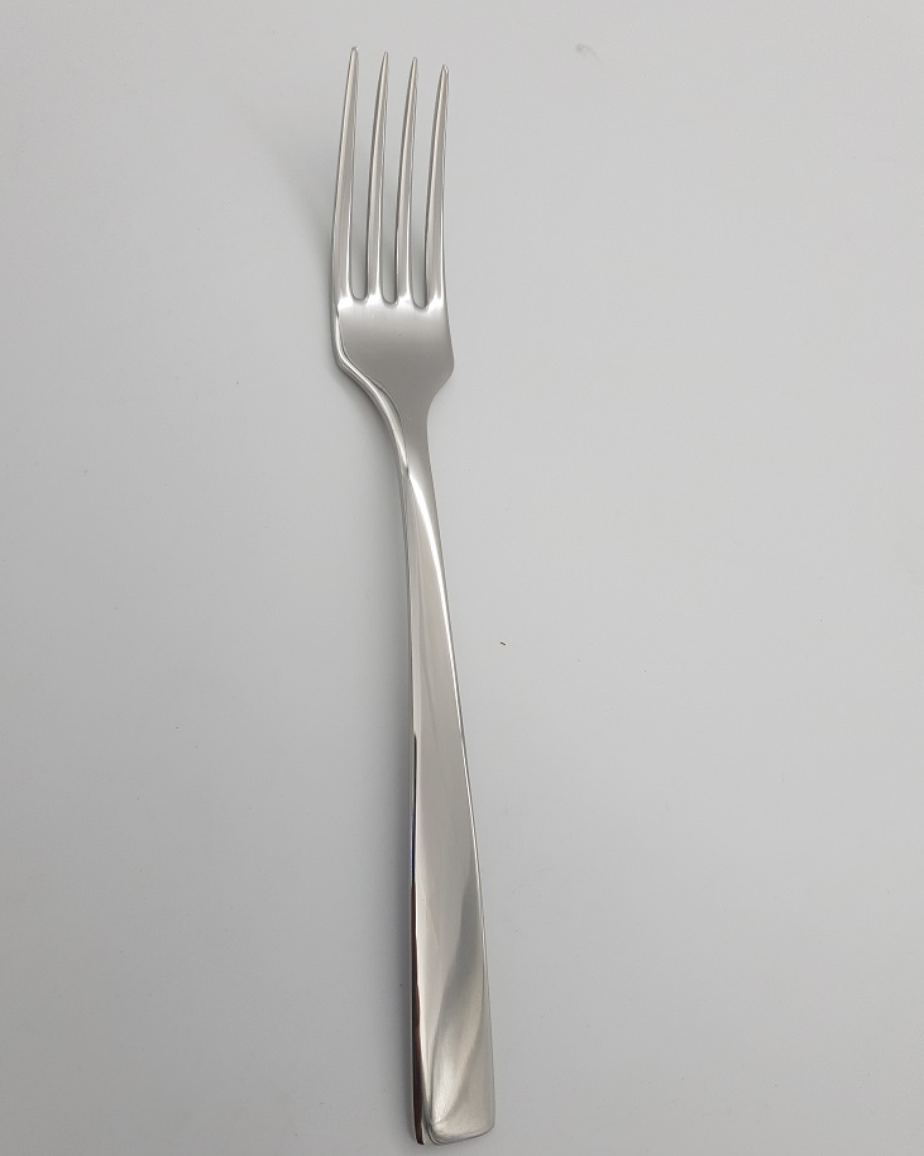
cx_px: 464
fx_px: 957
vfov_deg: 62.1
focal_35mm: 28
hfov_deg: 51.5
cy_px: 634
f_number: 1.5
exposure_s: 1/456
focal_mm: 4.32
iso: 50
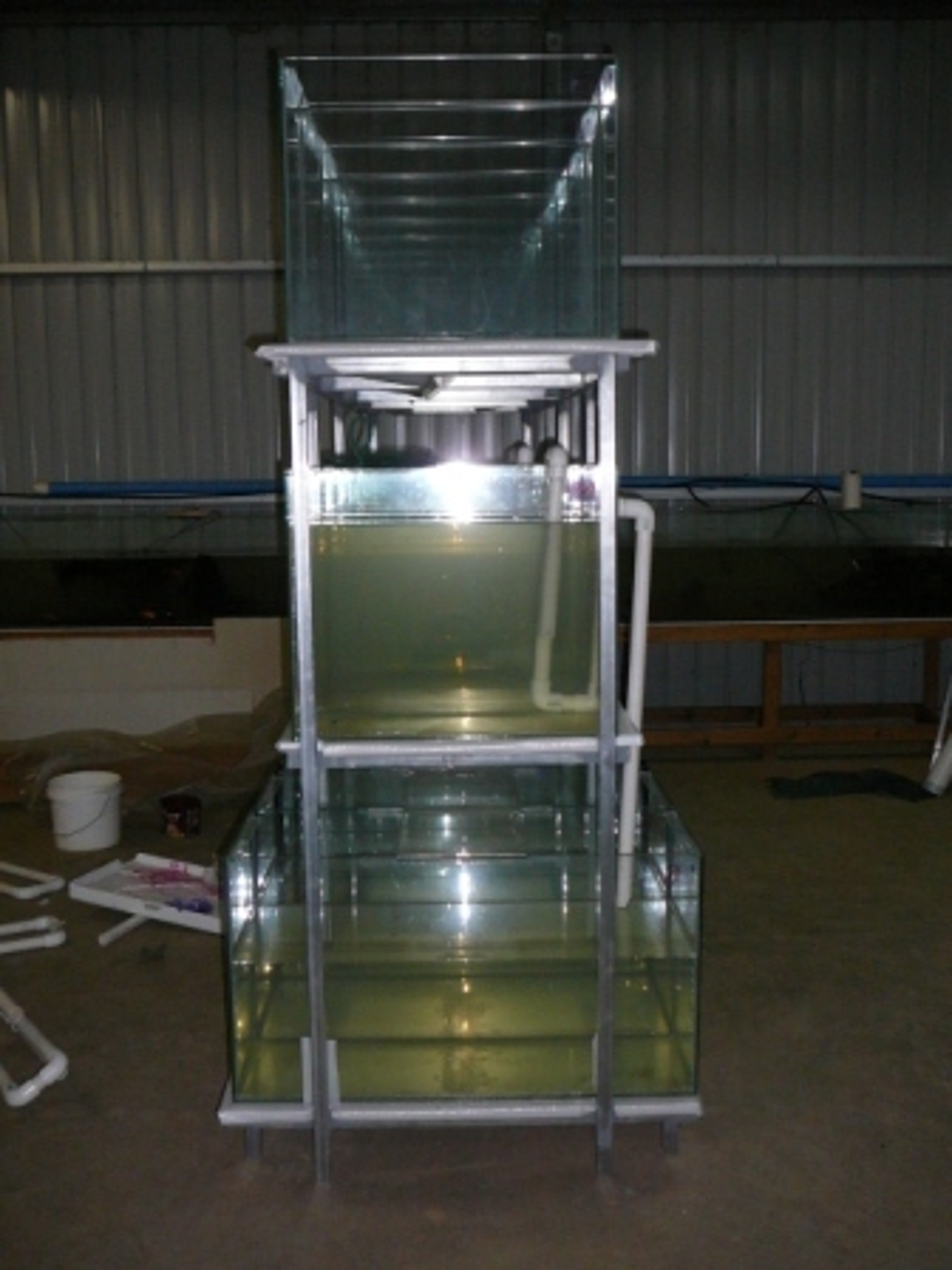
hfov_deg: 40.7
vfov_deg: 52.6
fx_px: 1283
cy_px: 635
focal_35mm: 35
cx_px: 476
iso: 200
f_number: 2.8
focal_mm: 5.2
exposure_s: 1/30
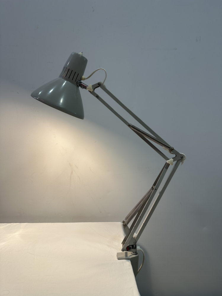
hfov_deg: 56.8
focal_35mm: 24
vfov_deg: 71.6
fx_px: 205
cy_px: 148
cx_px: 111
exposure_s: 1/105
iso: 50
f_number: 1.8
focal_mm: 6.9
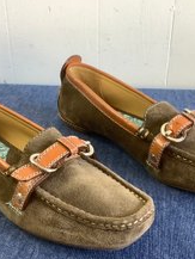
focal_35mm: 49
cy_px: 150
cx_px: 99
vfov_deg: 38.8
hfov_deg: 29.7
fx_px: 368
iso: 125
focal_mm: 3.3
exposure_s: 1/50
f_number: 2.4
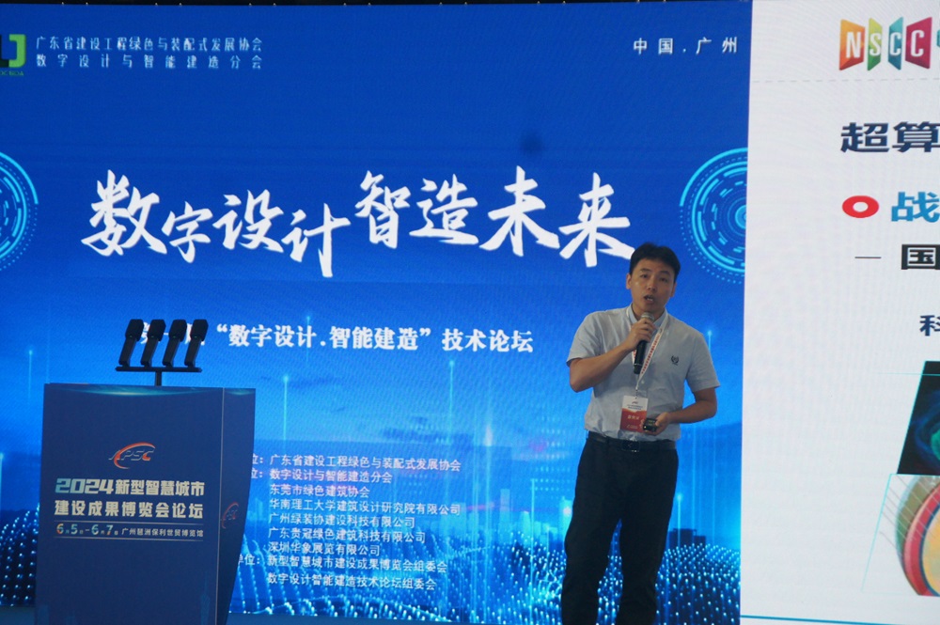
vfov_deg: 9.1
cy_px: 312
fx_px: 3913
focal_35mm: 150
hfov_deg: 13.7
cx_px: 470
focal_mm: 100
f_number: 6.3
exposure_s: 1/160
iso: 500
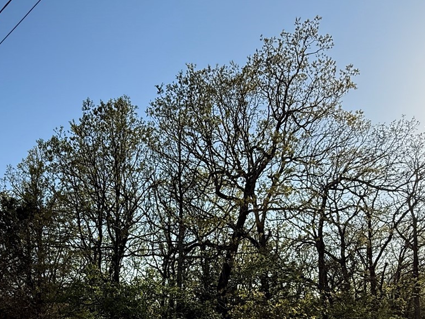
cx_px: 136
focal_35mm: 35
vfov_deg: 38.2
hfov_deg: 51.5
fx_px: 430
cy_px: 280
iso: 64
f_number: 2.2
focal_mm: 2.22
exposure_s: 1/1613
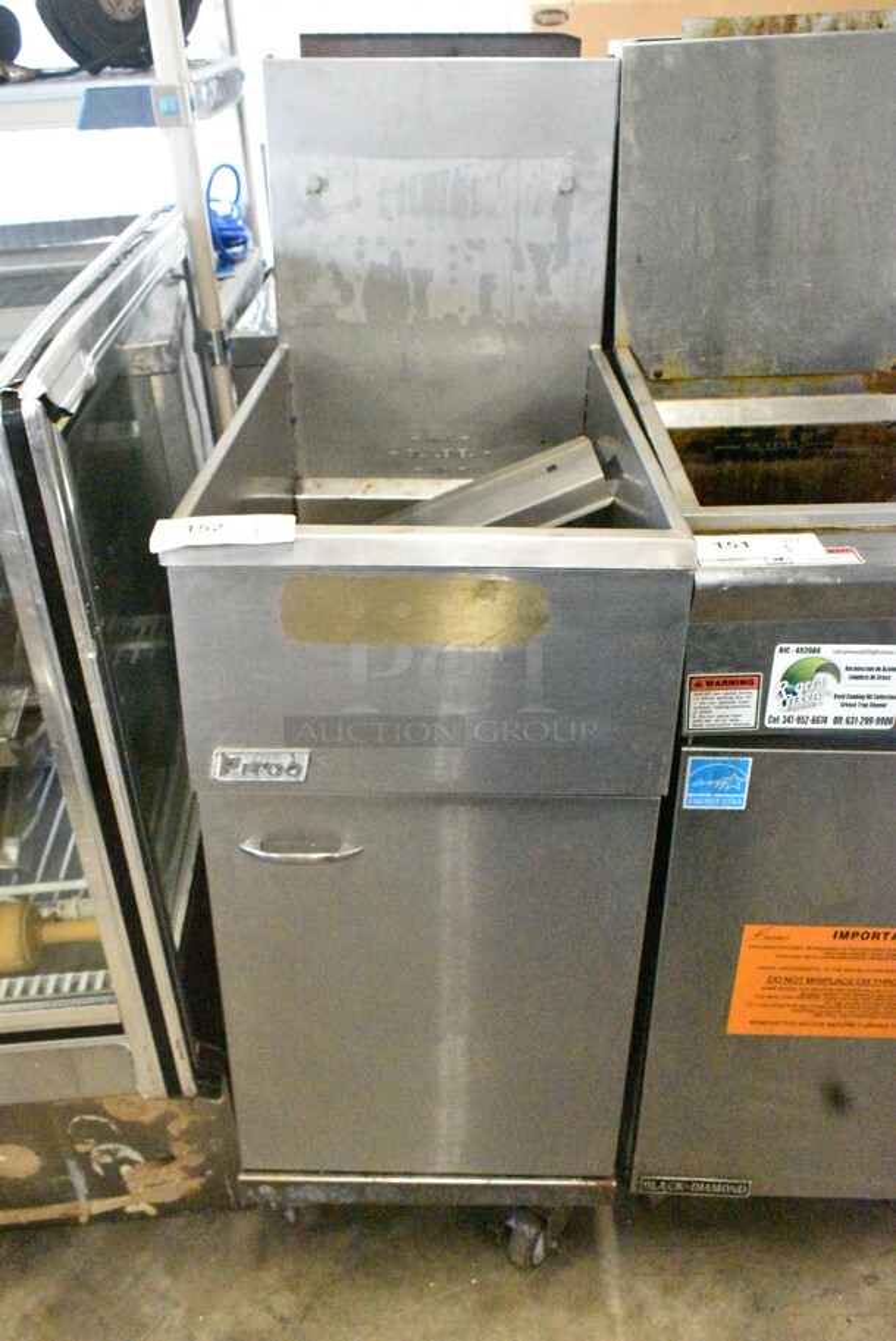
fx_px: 1118
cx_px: 448
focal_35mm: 30
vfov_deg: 61.9
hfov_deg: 43.7
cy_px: 670
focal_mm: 20
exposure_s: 1/250
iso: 25600
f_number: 9
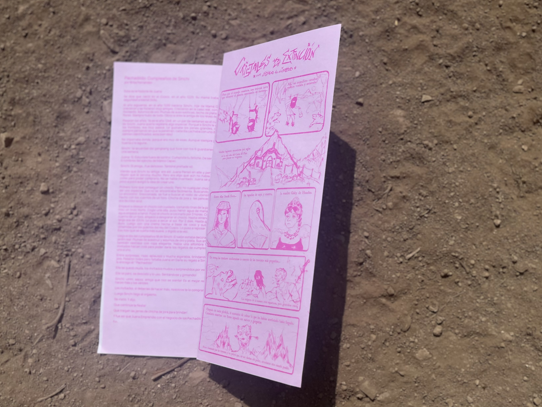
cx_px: 320
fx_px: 501
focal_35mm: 32
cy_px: 229
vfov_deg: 44.1
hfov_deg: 56.5
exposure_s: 1/15152
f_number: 1.6
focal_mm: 5.1
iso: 50
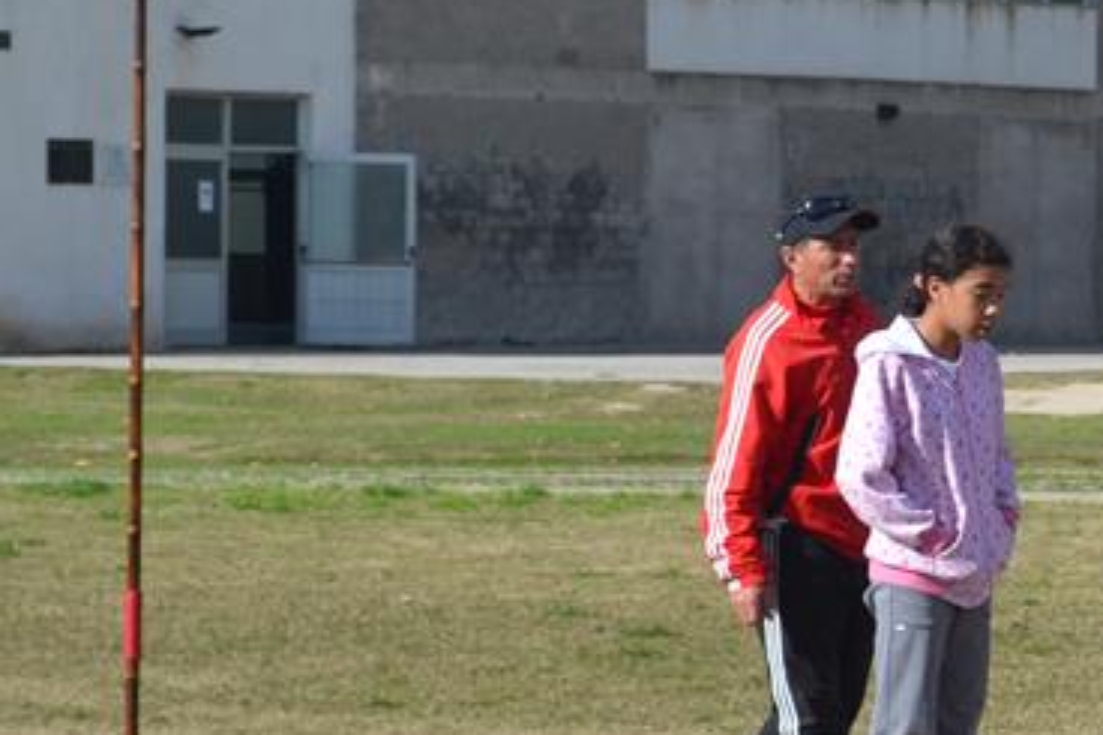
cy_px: 558
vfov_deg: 5.3
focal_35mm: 259
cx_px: 1580
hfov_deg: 7.8
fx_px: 7918
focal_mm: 55
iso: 100
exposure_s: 1/250
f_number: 8
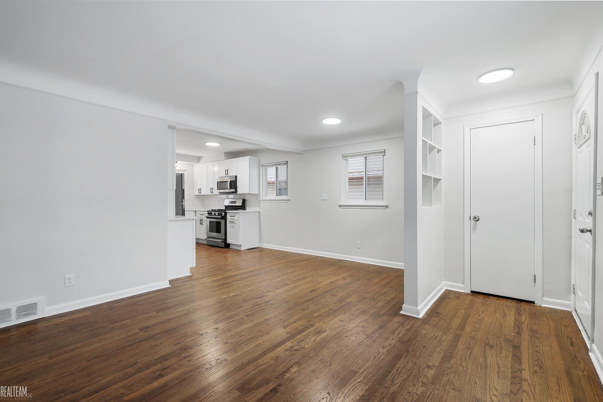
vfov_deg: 77.3
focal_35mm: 15
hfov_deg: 100.4
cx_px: 302
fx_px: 251
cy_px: 201
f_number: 7.1
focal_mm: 15
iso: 250
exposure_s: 1/2
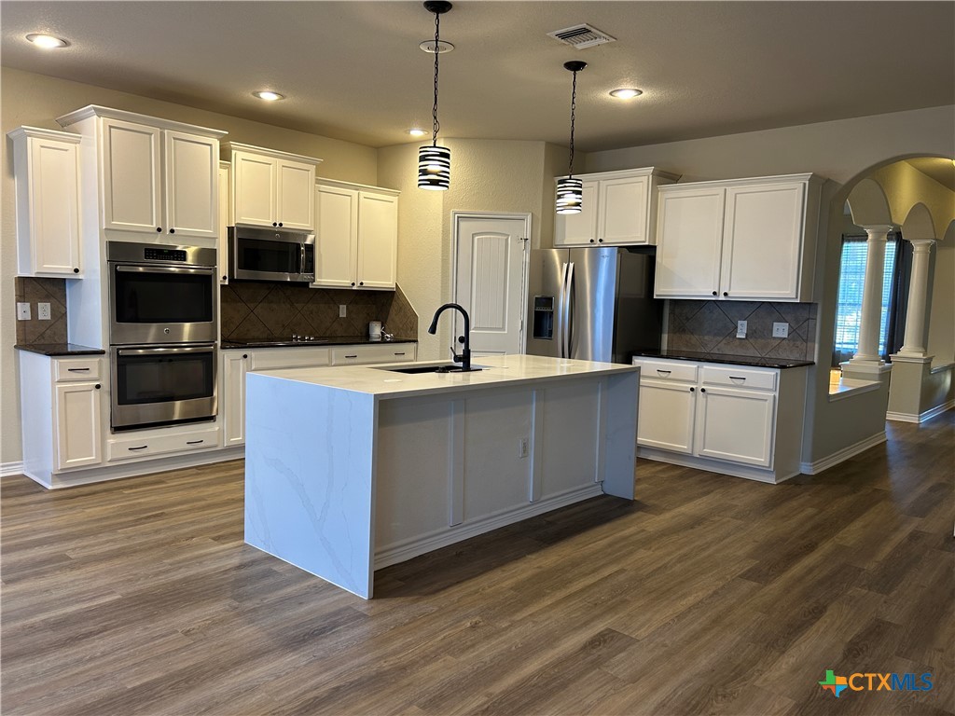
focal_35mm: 26
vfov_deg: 53.1
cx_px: 478
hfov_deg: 67.3
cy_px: 358
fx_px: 717
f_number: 1.5
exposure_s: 1/60
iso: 125
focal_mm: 5.7
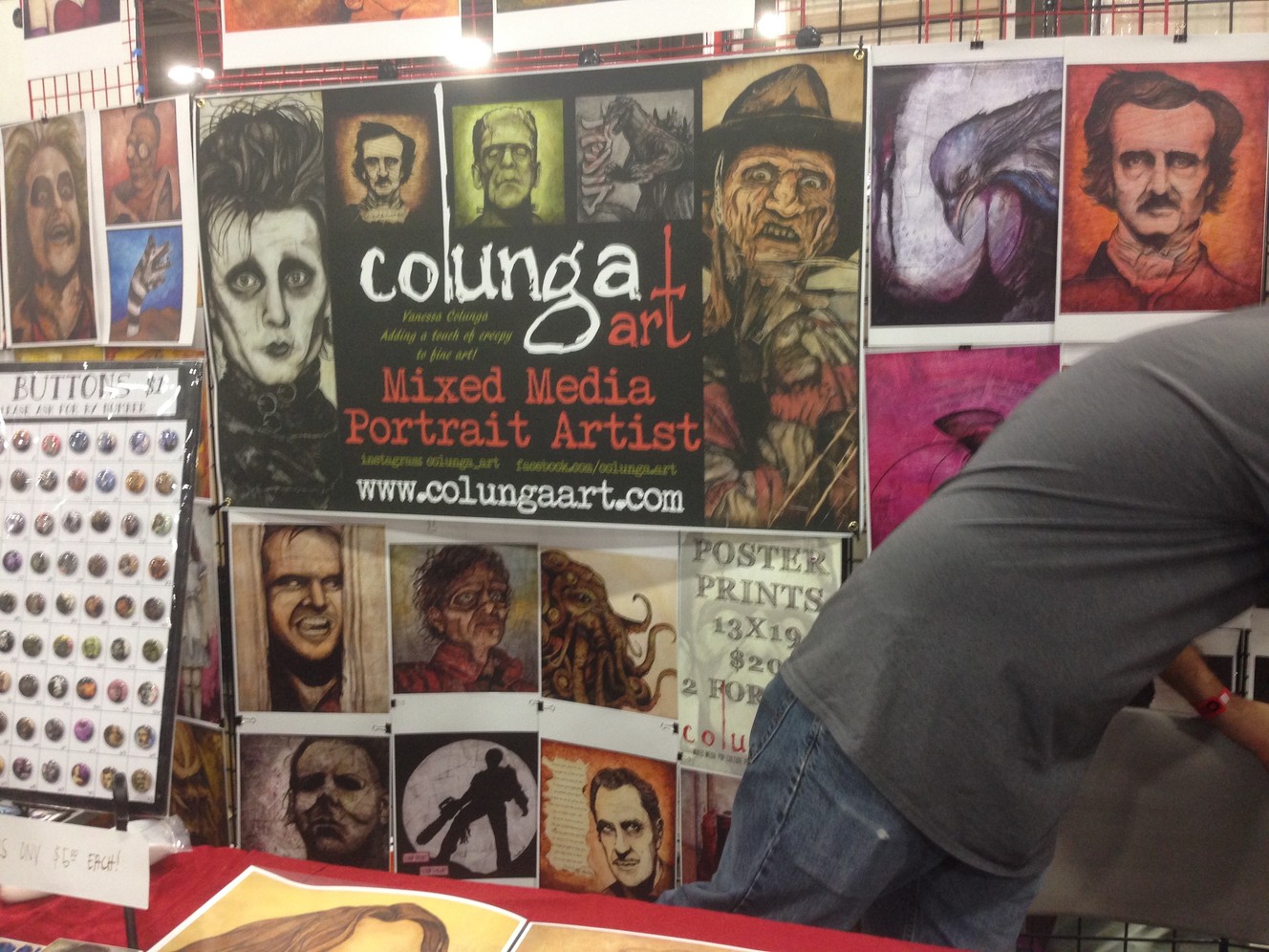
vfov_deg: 42.9
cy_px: 476
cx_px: 634
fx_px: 1210
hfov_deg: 55.4
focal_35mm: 33
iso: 160
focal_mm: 4.12
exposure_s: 1/20
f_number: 2.4
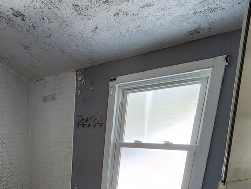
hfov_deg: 54.7
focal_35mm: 27
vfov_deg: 44.1
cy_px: 187
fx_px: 196
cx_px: 15
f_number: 2.2
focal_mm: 2.2
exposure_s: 1/60
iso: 125
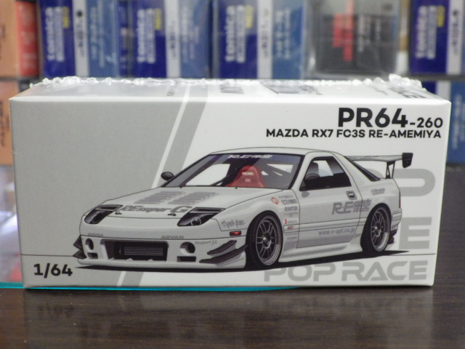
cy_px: 174
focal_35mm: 50
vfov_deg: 29.1
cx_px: 232
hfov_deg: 38.2
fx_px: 672
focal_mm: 9
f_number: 3.8
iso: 800
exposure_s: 1/40
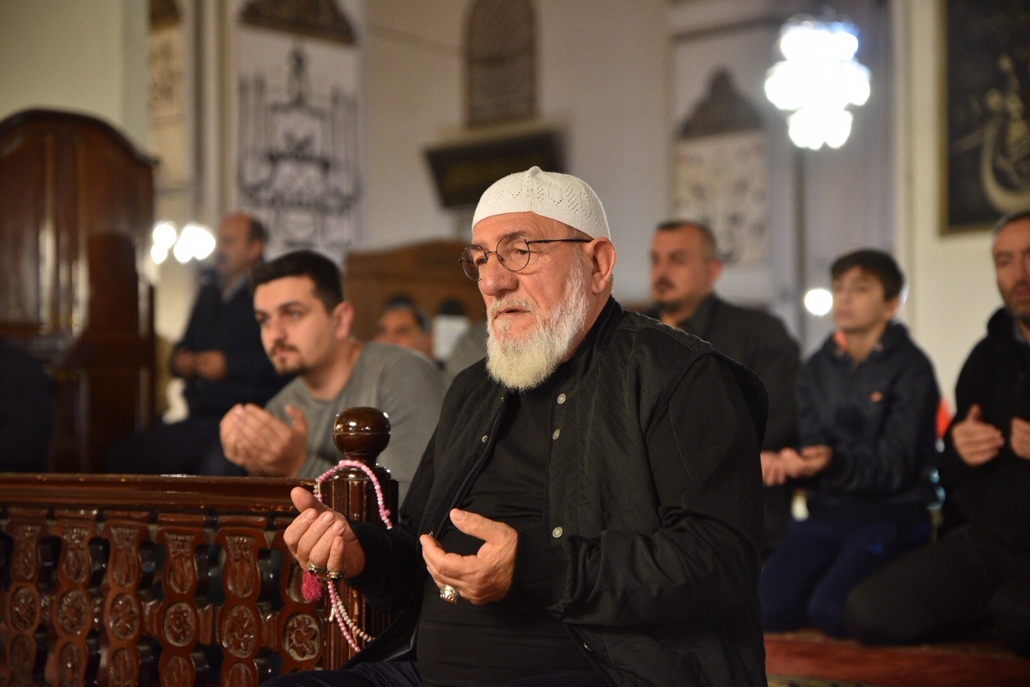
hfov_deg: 28.8
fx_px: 2003
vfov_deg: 19.5
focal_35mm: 70
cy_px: 344
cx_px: 515
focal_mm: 70
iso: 1000
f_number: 2.8
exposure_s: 1/40
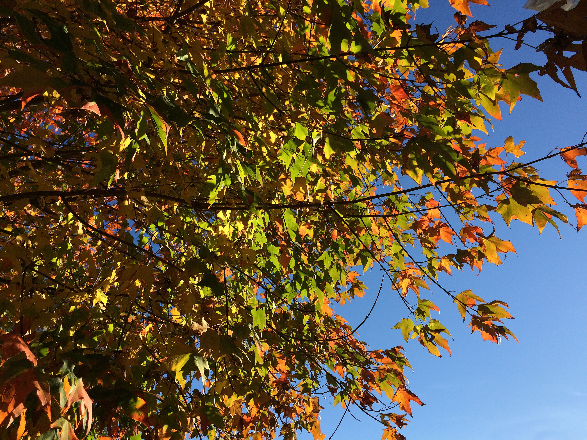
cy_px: 220
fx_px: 492
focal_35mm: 29
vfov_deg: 48.2
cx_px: 294
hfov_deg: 61.7
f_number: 2.2
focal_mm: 4.15
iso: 32
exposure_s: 1/2415
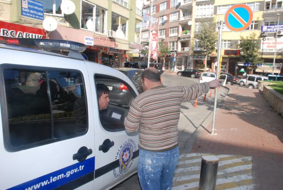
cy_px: 95
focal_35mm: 30
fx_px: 236
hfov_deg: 61.8
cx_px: 142
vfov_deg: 43.8
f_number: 20
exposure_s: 1/200
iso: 1000
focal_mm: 20
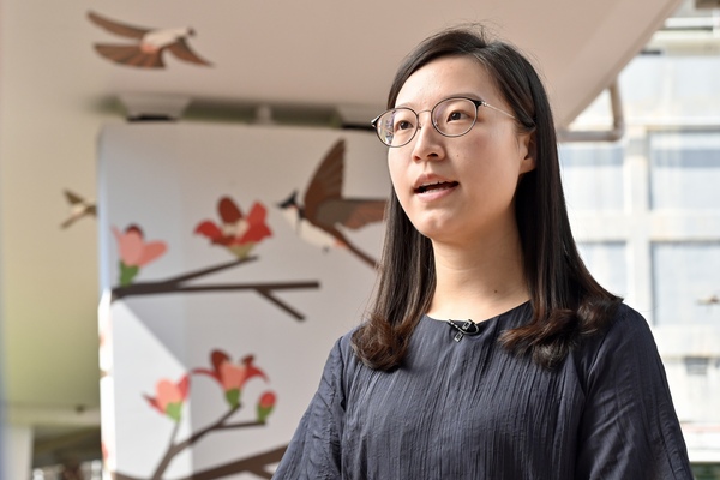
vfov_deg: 18.2
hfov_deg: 27.0
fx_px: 1500
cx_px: 360
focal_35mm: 75
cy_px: 240
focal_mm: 75
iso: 800
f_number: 7.1
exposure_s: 1/500
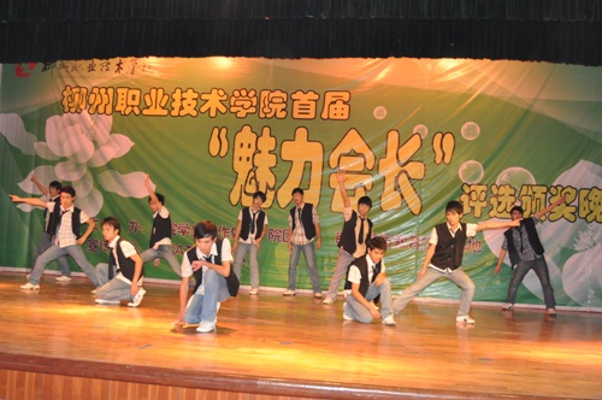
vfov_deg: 34.1
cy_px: 200
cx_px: 301
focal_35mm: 39
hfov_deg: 49.6
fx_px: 651
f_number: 4
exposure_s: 1/60
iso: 1100
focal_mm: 26
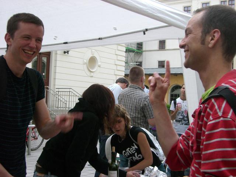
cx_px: 118
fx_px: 375
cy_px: 88
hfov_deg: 34.9
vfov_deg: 26.6
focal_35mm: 55
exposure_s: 1/125
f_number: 3.3
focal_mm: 9
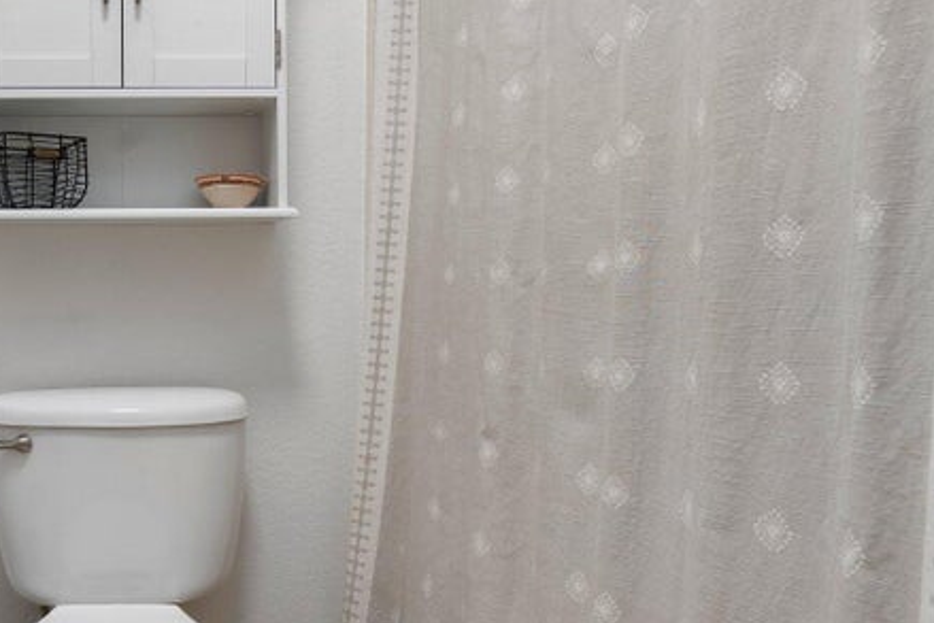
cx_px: 121
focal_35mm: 35
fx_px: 908
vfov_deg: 37.9
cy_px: 285
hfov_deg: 49.4
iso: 400
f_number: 8
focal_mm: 16
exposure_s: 1/3
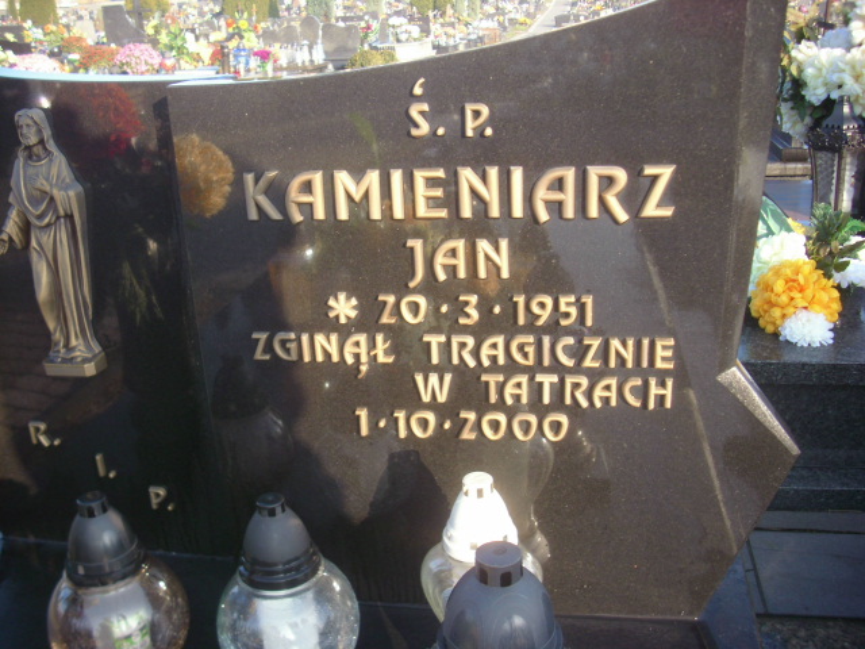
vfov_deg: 38.7
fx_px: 925
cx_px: 432
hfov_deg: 50.1
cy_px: 324
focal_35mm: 37
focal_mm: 6.2
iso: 100
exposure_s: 1/60
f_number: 5.6
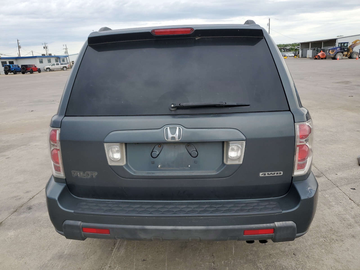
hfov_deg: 67.3
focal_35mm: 26
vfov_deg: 53.1
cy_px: 135
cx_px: 180
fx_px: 270
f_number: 1.5
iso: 50
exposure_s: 1/714
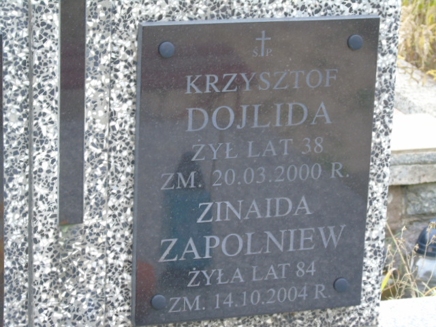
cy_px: 164
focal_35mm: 124
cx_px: 218
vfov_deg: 12.0
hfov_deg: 15.9
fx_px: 1562
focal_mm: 22
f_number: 4.6
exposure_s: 1/30
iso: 160
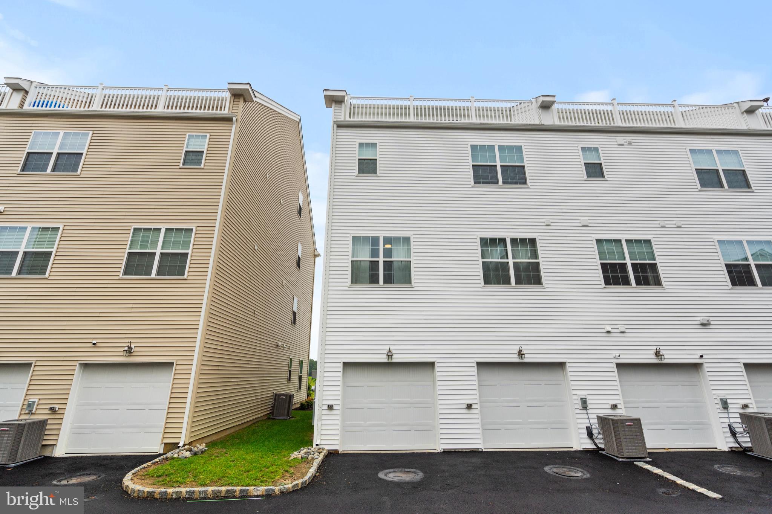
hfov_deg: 96.7
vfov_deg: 73.7
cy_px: 257
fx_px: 343
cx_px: 386
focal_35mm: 16
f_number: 9
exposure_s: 1/400
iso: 250
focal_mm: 16
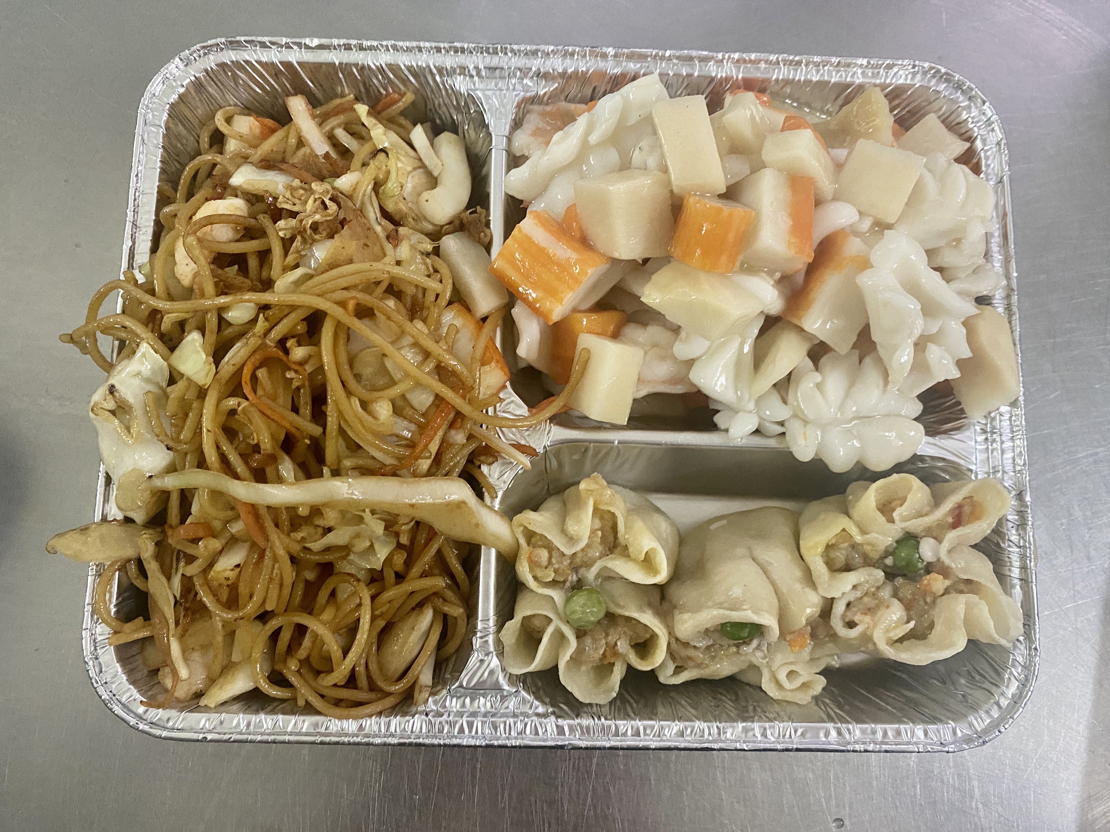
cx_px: 555
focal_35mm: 26
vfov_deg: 53.1
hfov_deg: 67.3
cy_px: 416
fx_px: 834
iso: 400
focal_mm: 4.25
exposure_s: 1/33
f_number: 1.8
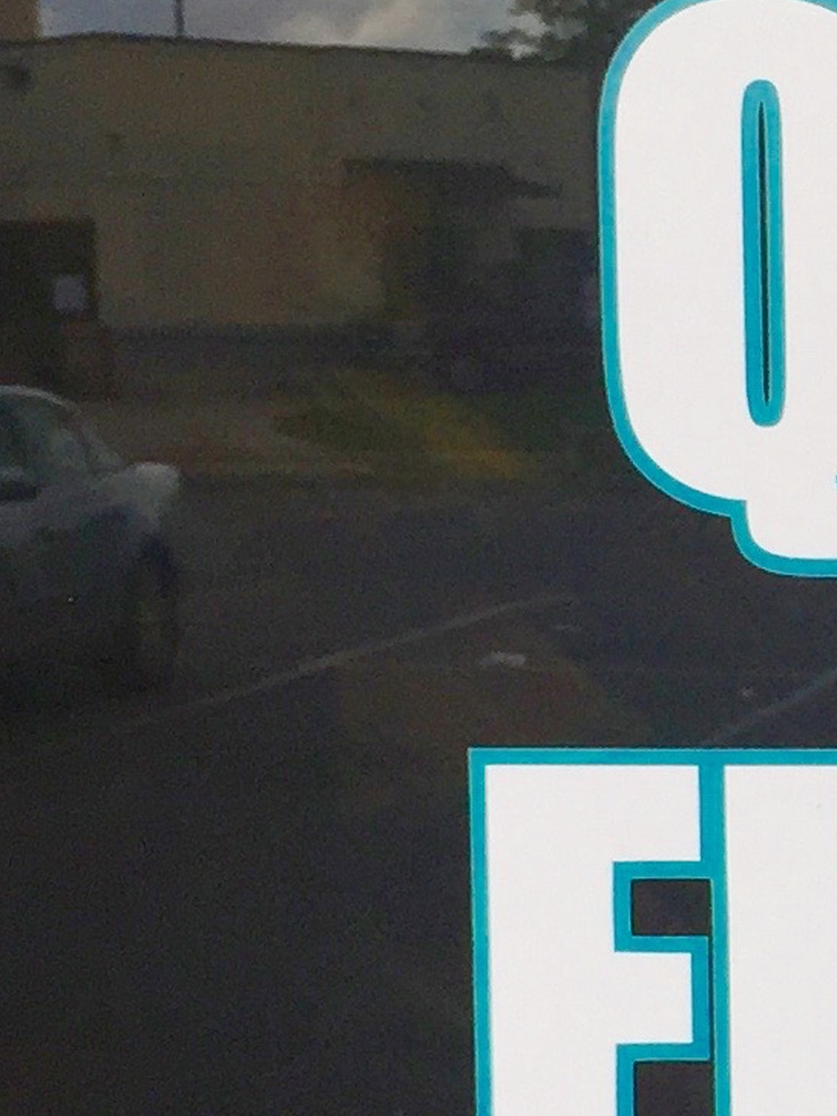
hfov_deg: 10.7
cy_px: 862
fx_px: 4191
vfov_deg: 15.1
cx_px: 1502
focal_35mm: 130
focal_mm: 4.15
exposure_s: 1/659
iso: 32
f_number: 2.2
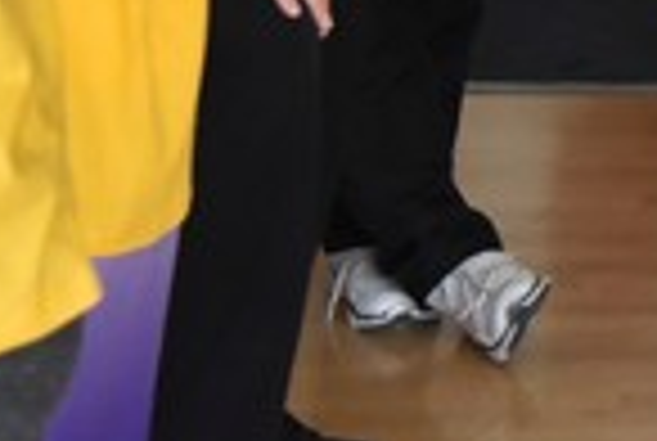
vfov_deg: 4.8
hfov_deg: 7.1
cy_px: -601
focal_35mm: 280
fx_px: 5120
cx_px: 1269
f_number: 4
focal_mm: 50
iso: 3200
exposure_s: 1/800
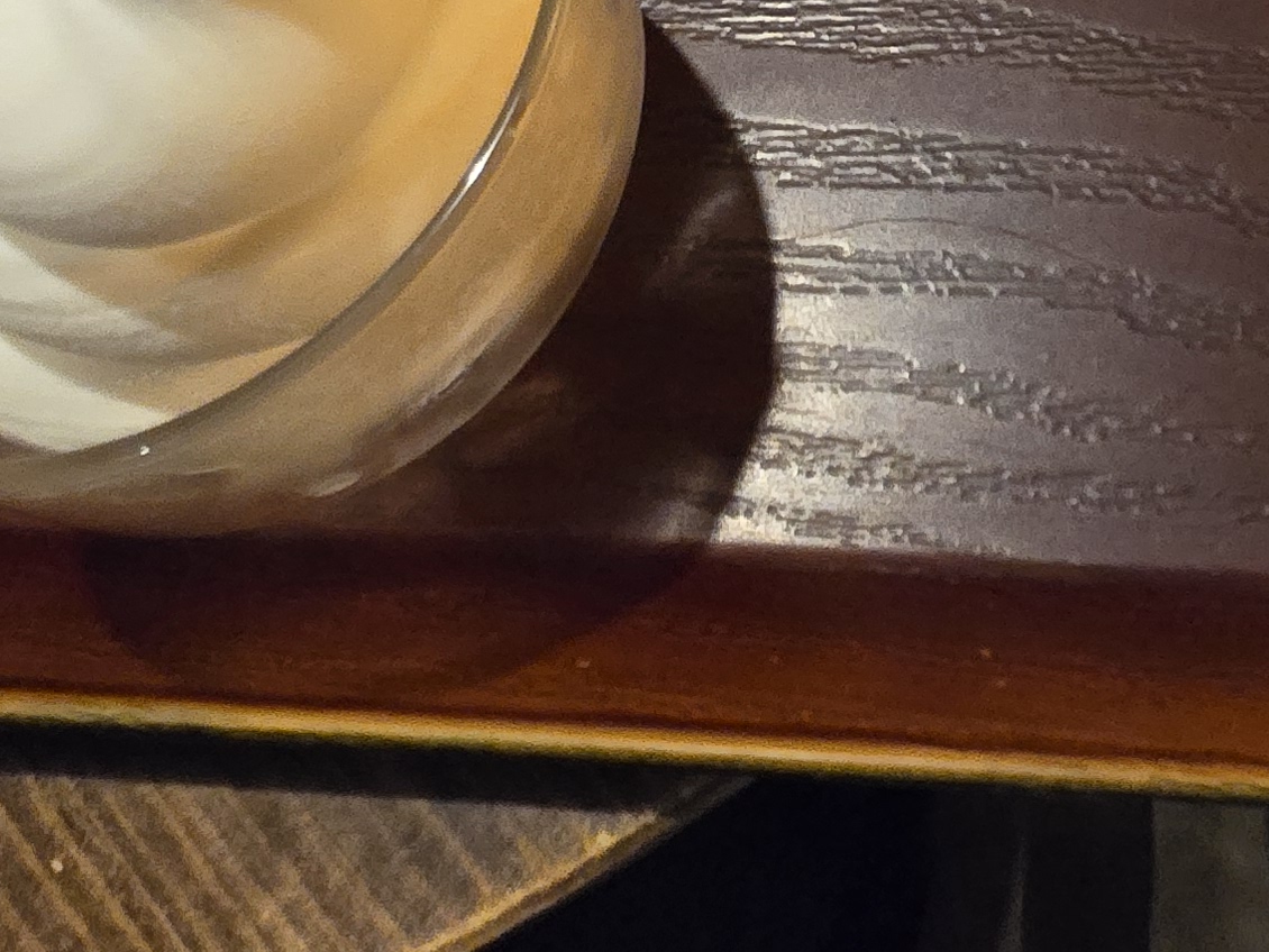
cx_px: 755
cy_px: -400
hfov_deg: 41.1
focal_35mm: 46
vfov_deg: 25.4
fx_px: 1687
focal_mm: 1.7
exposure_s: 1/60
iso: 800
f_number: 2.2
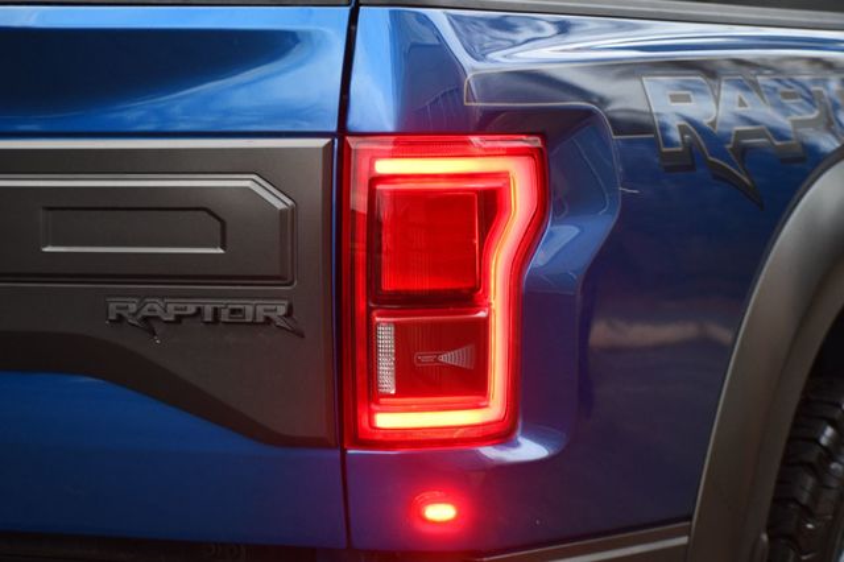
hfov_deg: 15.2
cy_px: 281
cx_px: 422
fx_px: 3163
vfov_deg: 10.1
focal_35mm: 135
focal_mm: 90
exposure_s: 1/125
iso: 1100
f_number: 4.8
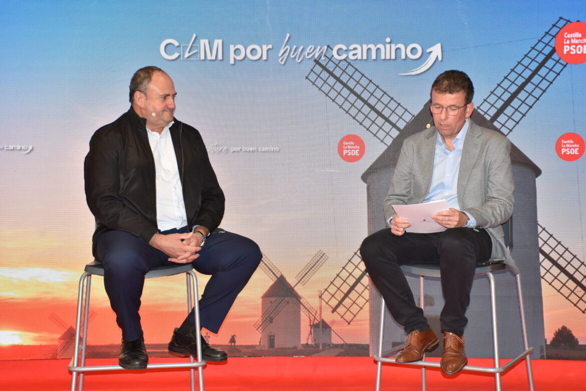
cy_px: 196
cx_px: 293
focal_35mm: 63
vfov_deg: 21.6
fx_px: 1026
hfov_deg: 31.9
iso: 640
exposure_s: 1/125
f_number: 5.6
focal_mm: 42
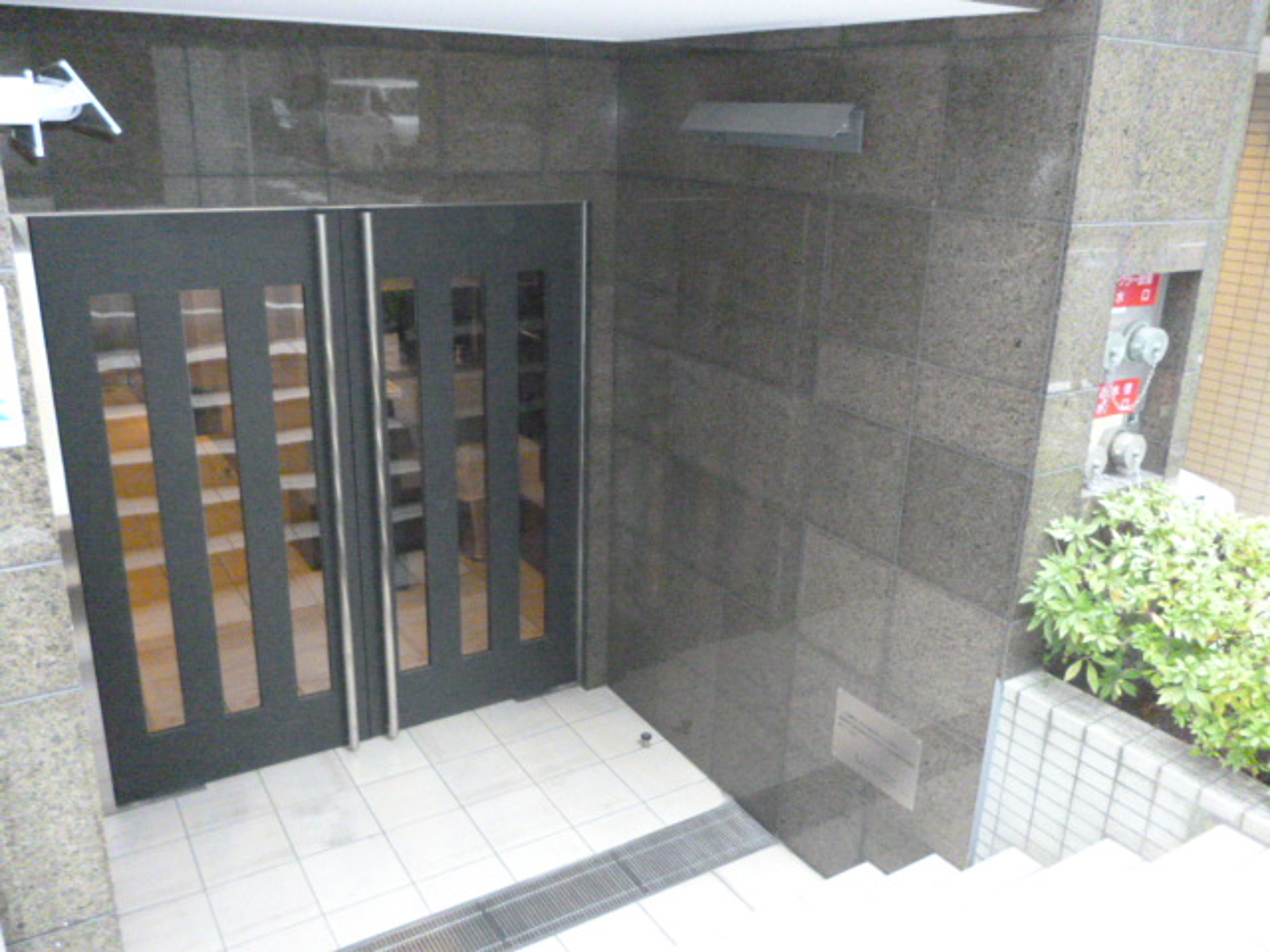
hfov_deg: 63.4
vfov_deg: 49.7
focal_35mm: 28
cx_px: 635
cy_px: 476
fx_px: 1027
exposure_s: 1/60
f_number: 3.1
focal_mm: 5
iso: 1600
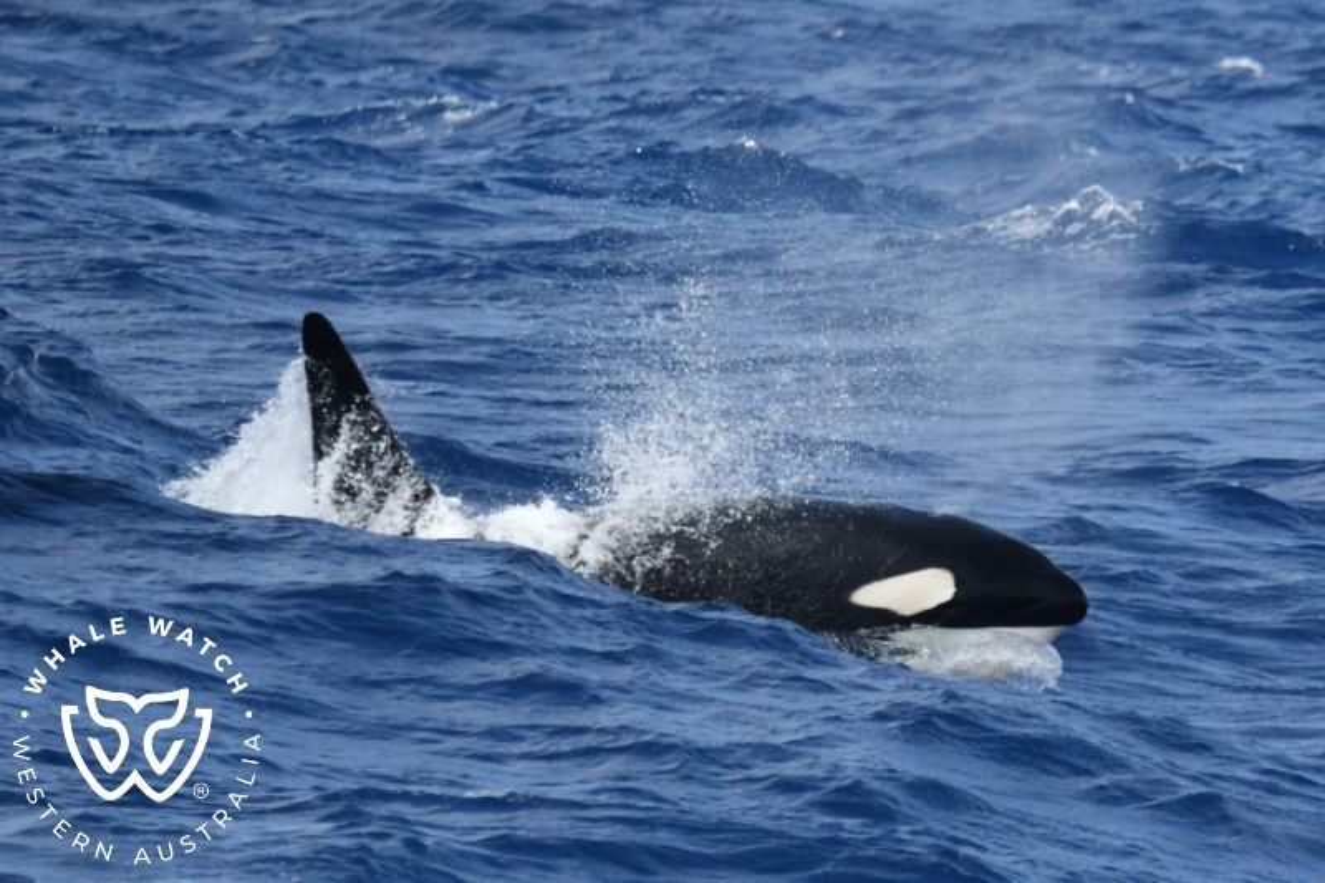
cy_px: 442
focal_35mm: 390
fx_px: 14350
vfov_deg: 3.5
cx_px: 662
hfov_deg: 5.3
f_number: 6
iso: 1100
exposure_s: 1/8000
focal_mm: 390
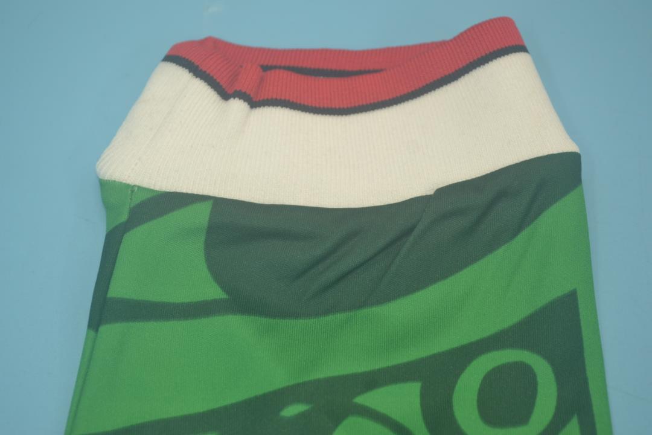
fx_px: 1222
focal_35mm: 68
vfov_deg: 20.2
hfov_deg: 29.9
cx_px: 326
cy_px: 218
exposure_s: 1/60
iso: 200
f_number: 5.3
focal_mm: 45
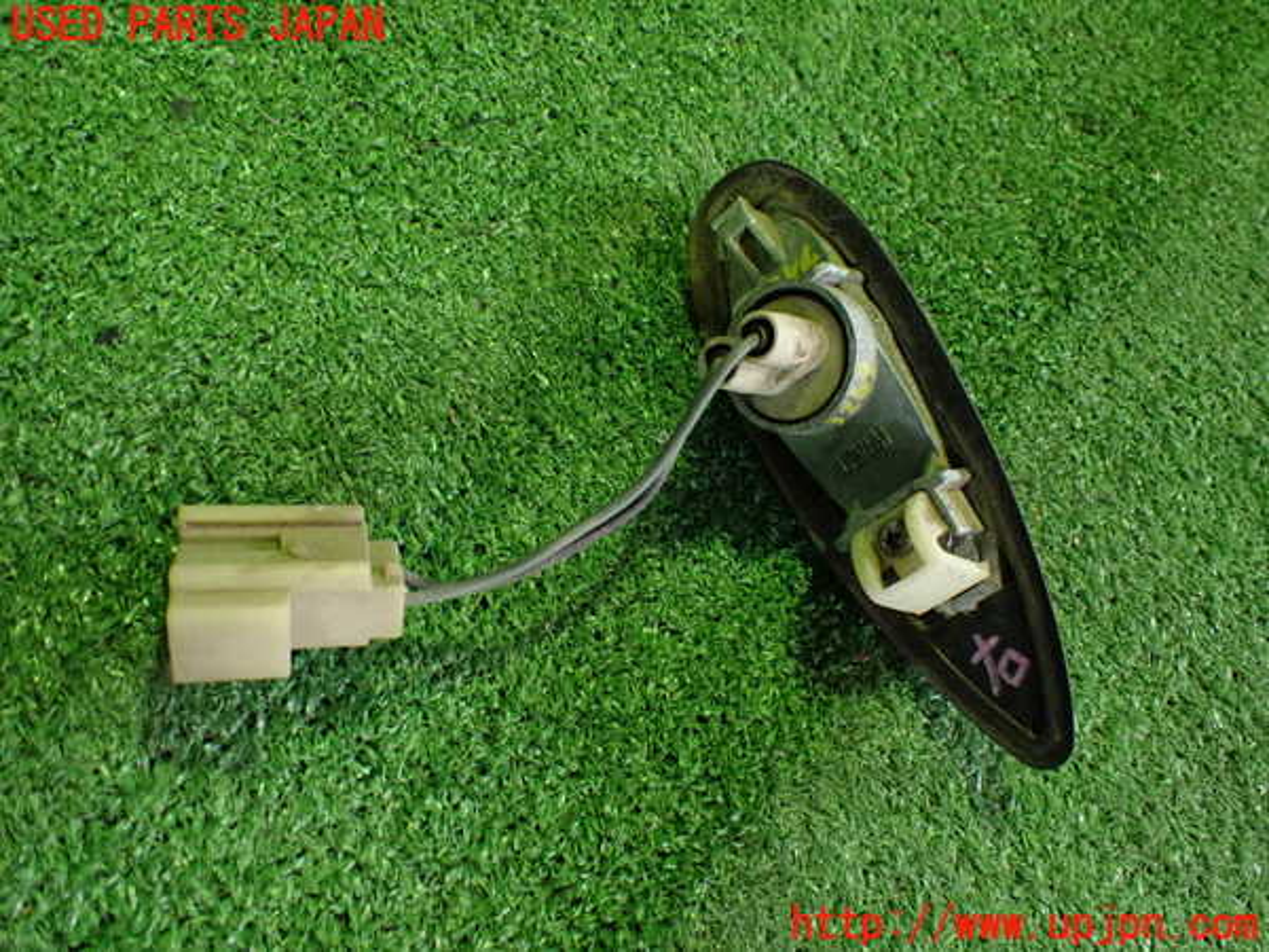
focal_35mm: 30
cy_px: 476
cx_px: 634
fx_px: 1100
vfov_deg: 46.8
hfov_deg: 60.0
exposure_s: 1/60
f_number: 2.3
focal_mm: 5.4
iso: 800
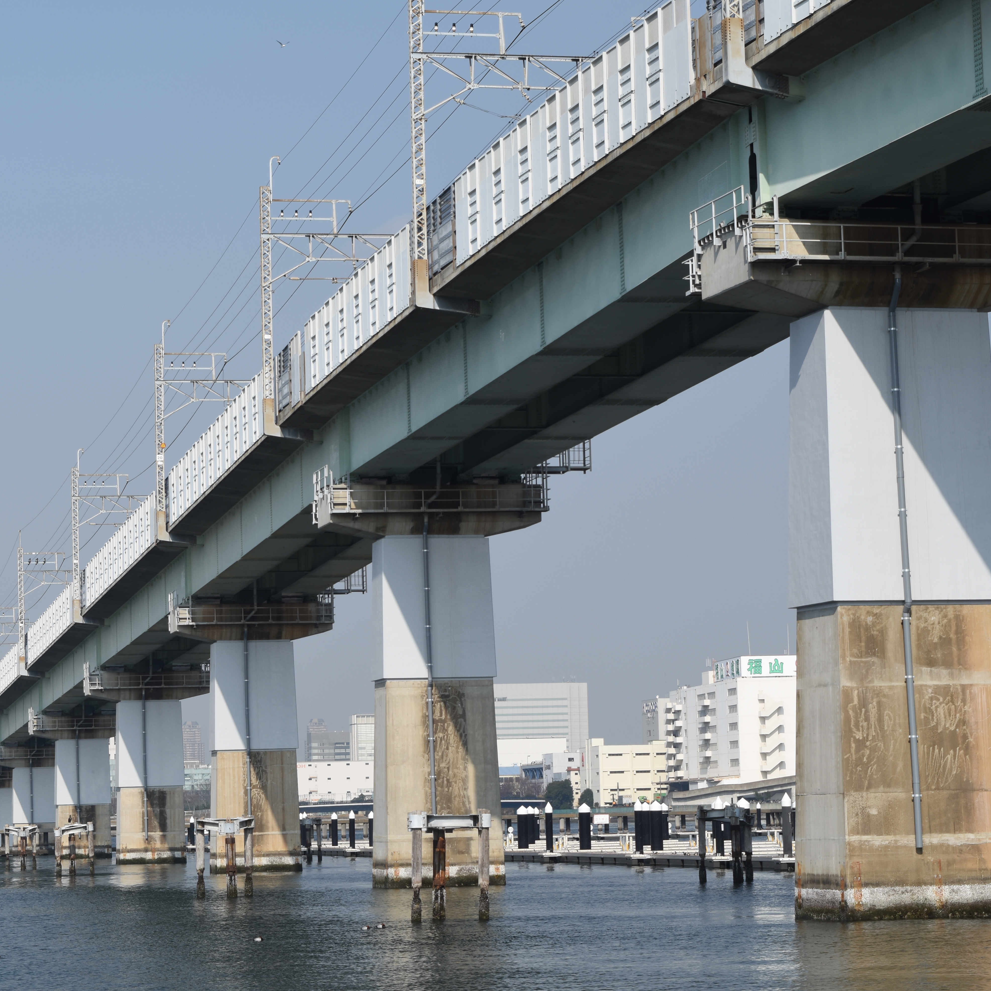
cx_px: 462
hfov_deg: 16.5
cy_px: 497
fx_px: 3422
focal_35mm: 106
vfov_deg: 16.5
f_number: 11
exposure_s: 1/60
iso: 100
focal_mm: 55
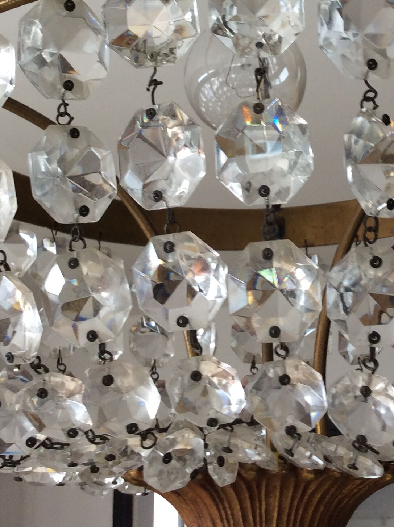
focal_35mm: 57
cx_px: 247
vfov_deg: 33.0
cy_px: 118
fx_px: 867
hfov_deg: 25.5
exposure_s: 1/25
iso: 40
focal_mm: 3.3
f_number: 2.4
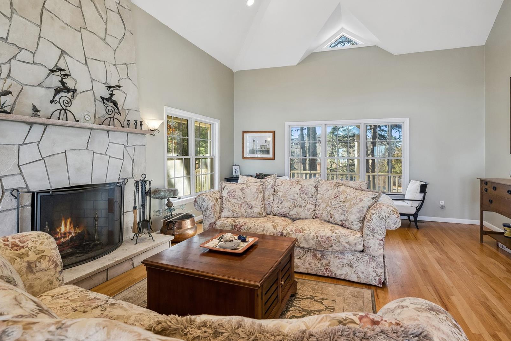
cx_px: 270
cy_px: 167
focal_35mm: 18
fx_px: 255
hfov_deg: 89.9
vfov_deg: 67.3
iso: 400
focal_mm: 14
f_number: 8
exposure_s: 1/30
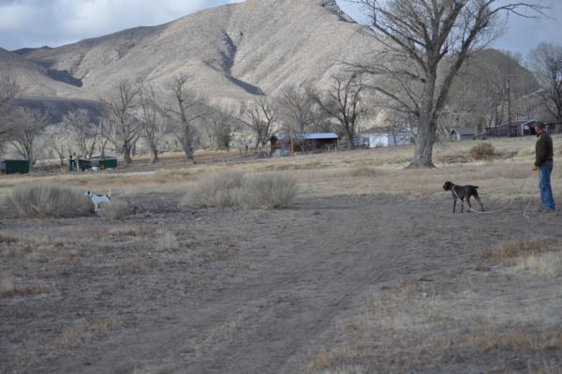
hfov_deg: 24.6
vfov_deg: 16.5
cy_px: 187
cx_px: 281
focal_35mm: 82
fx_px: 1287
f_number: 4.2
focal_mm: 55
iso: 200
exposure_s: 1/1000
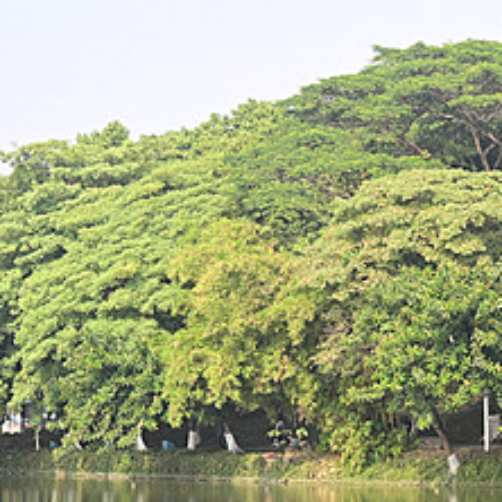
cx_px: 479
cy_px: 370
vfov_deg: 12.6
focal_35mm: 138
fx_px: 2264
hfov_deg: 12.5
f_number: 1.7
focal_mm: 45
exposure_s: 1/250
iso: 400
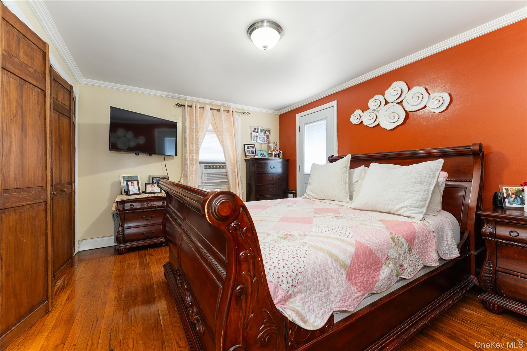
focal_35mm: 14
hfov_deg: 104.3
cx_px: 264
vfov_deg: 81.2
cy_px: 176
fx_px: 205
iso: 320
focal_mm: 14
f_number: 6.3
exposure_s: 1/4
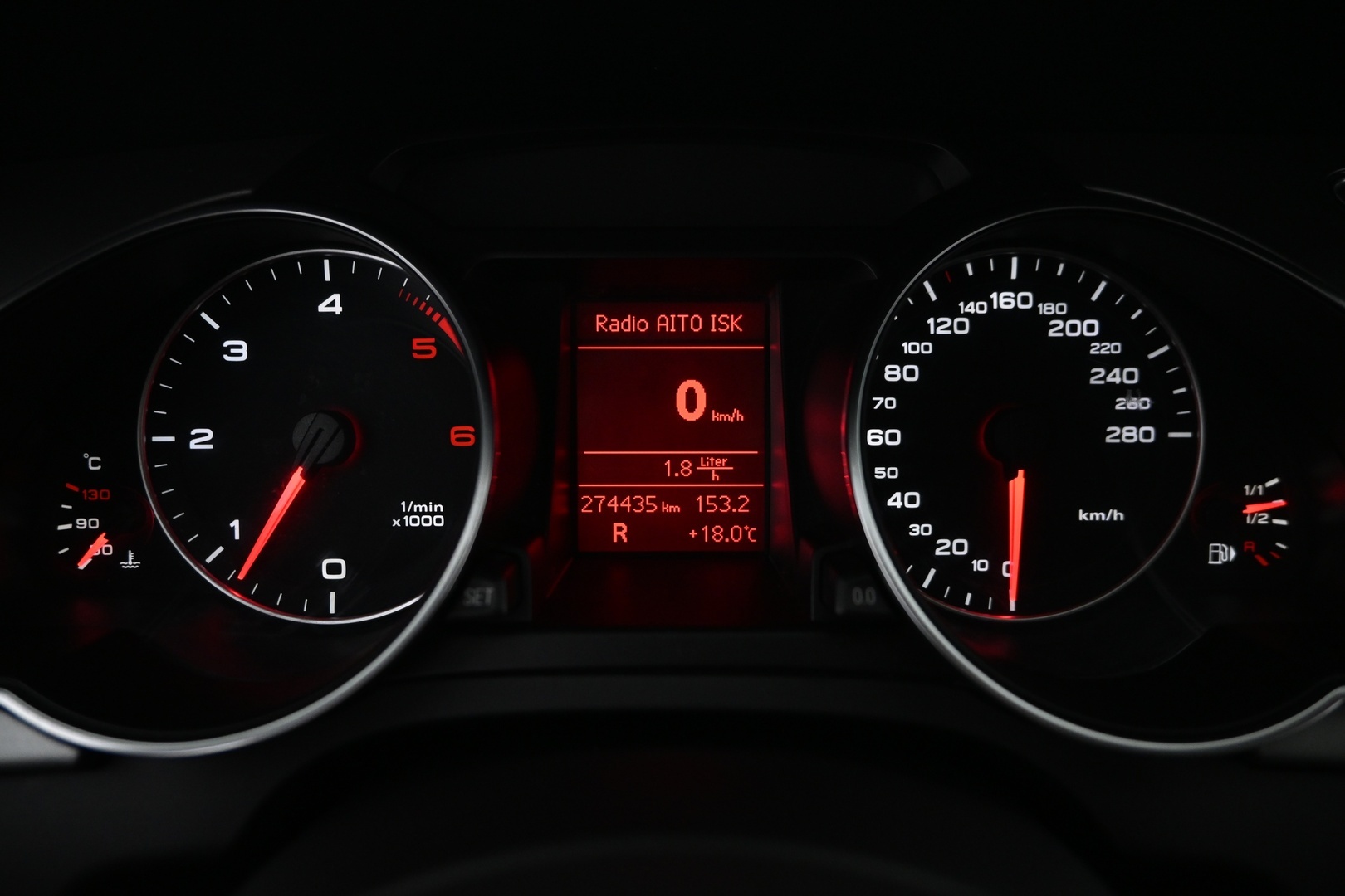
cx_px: 672
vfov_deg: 53.1
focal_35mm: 24
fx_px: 897
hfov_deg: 73.7
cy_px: 448
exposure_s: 1/25
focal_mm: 16
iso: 1600
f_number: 3.5
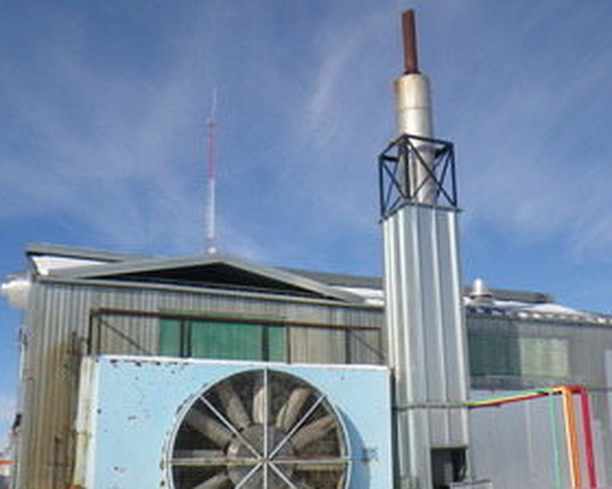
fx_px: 706
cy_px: 306
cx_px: 387
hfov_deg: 46.4
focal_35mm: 39
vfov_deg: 38.0
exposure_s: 1/1250
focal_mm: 5
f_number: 4.2
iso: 80
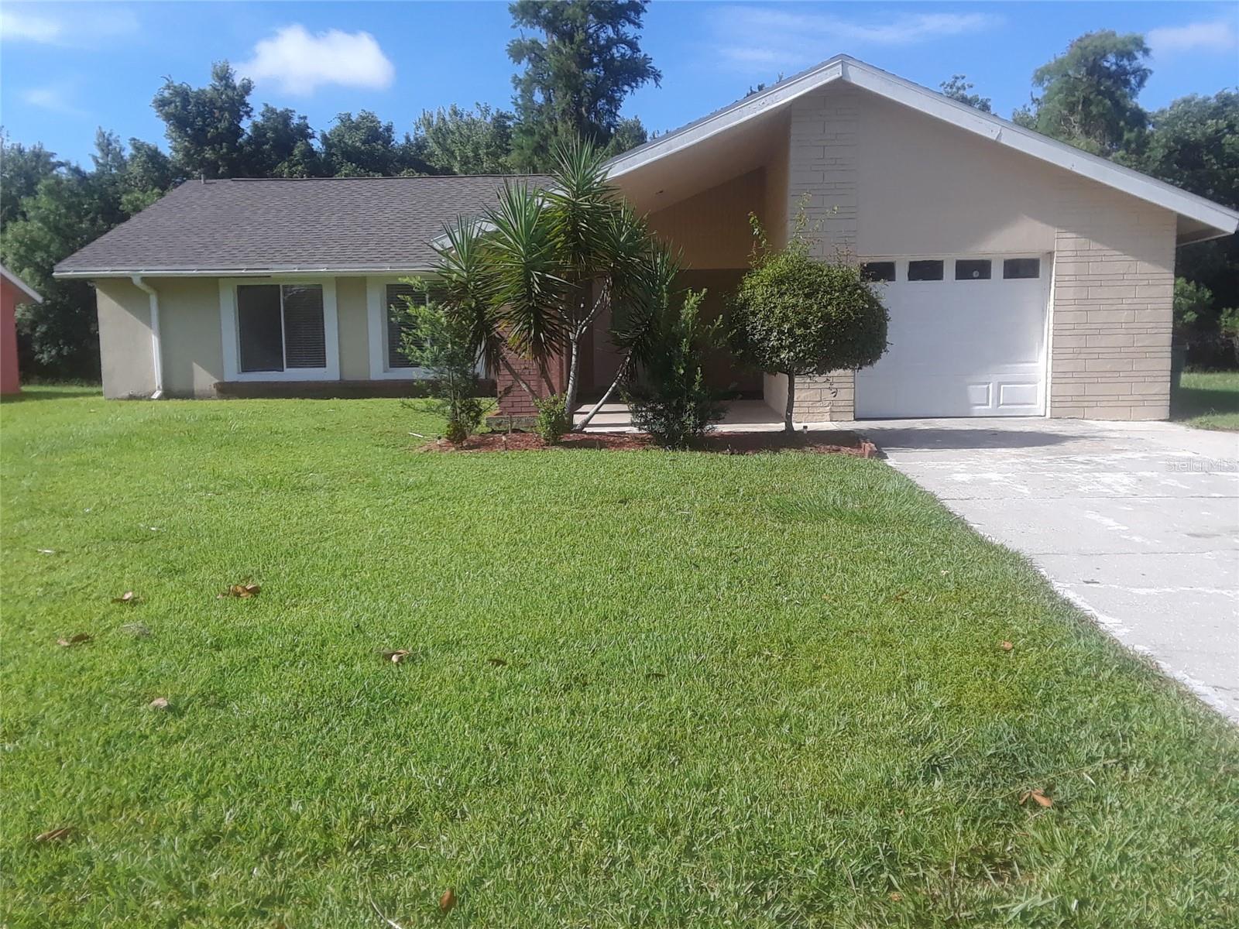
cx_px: 620
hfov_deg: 60.0
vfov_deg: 46.8
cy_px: 464
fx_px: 1074
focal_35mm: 30
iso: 40
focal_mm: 2.47
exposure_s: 1/1041
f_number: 1.9
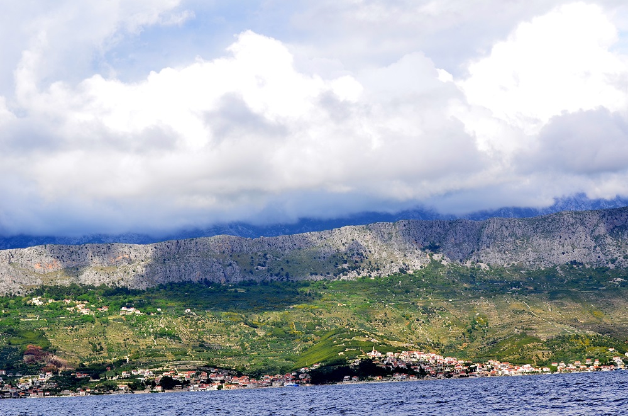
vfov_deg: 13.0
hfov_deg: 19.5
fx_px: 1827
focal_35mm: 105
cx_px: 314
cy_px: 208
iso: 100
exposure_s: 1/320
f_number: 5.6
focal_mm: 70
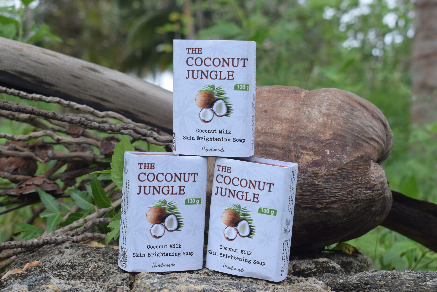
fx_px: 765
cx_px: 218
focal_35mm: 63
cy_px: 146
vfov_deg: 21.6
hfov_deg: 31.9
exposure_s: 1/250
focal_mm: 42
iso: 320
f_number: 8
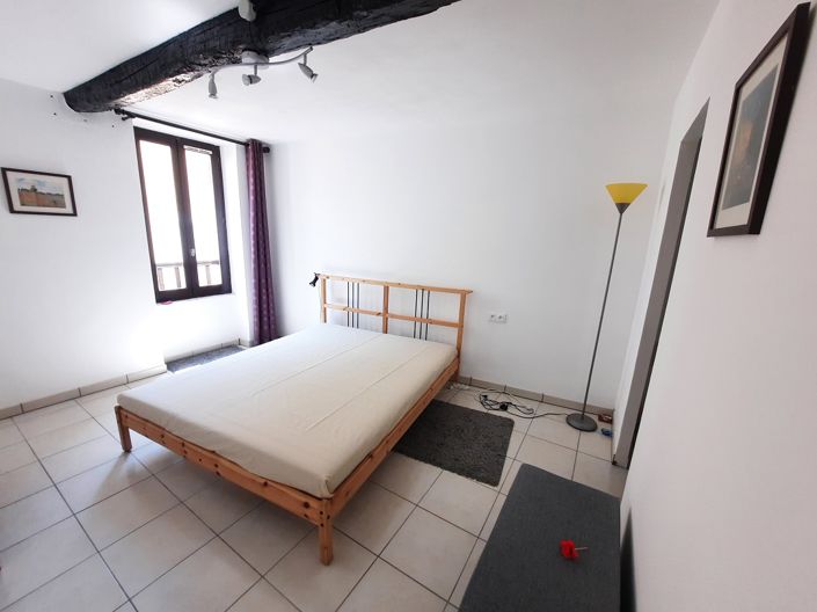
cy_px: 306
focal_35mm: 13
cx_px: 408
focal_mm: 1.74
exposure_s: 1/50
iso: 80
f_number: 2.2
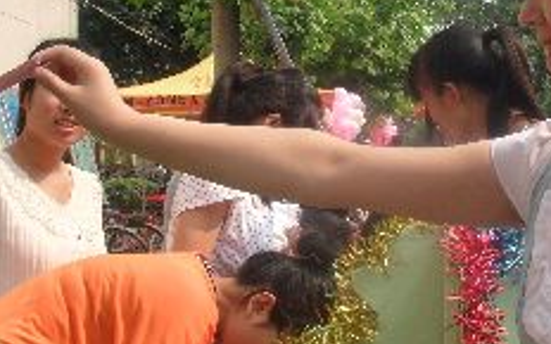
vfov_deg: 18.1
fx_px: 1081
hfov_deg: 28.2
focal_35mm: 72
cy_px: 147
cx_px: 416
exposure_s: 1/125
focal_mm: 6.3
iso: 100
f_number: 8.4
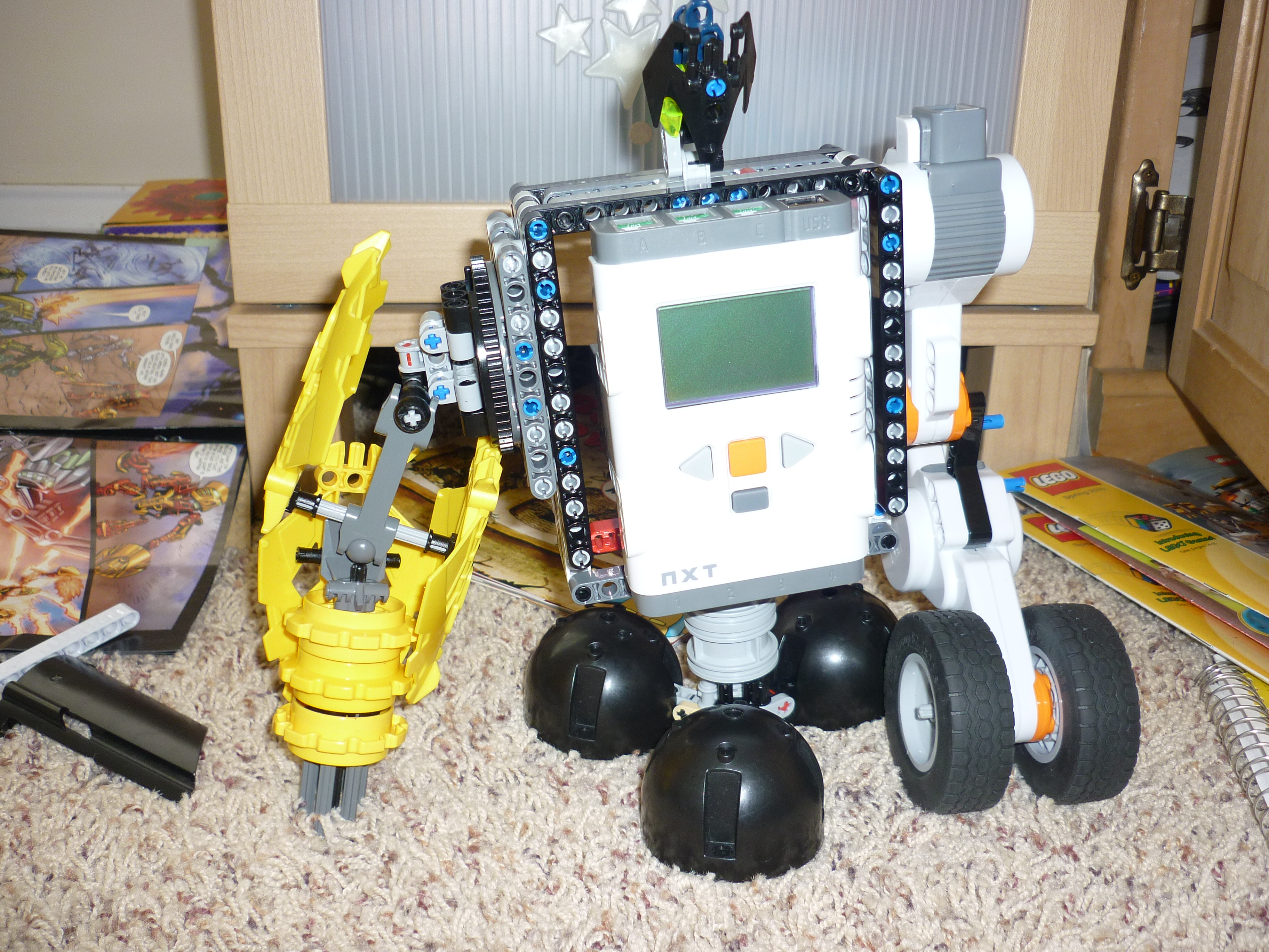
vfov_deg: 42.9
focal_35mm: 33
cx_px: 634
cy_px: 476
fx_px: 1210
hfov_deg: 55.4
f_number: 2.8
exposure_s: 1/60
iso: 100
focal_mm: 5.5
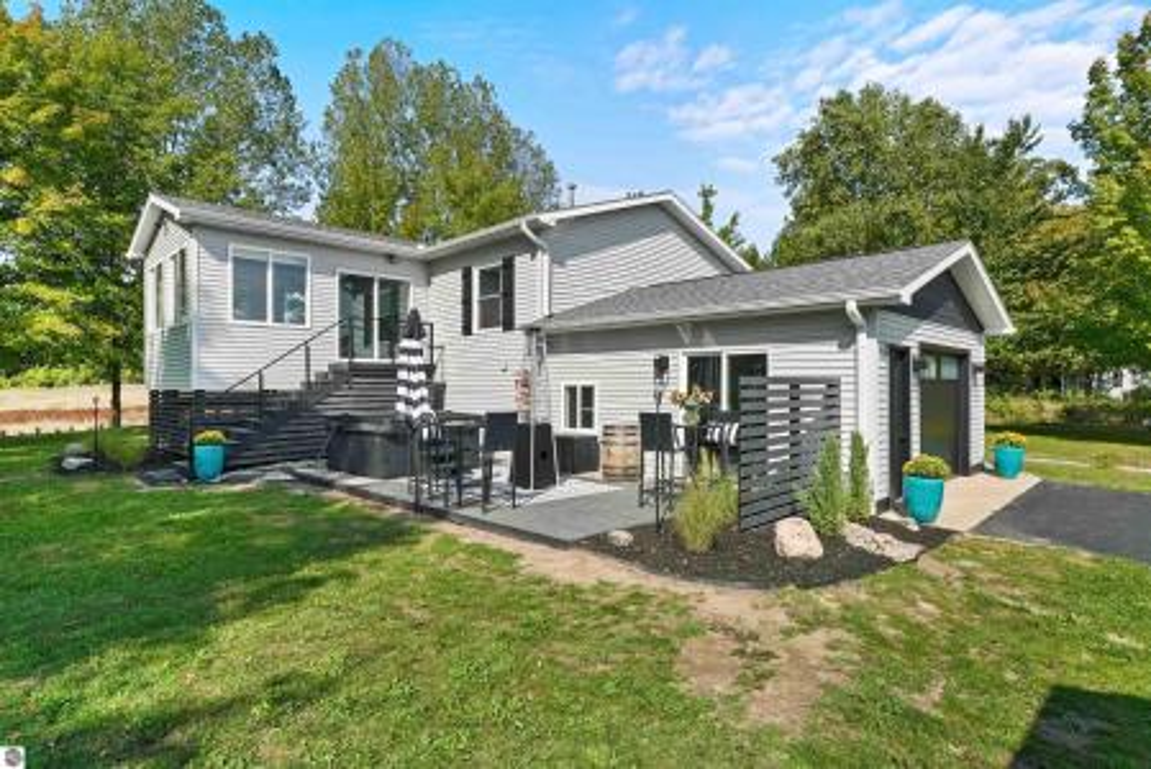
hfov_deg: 87.8
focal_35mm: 19
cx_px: 576
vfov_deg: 65.5
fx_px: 598
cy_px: 384
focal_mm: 18.7
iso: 640
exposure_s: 1/100
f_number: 18
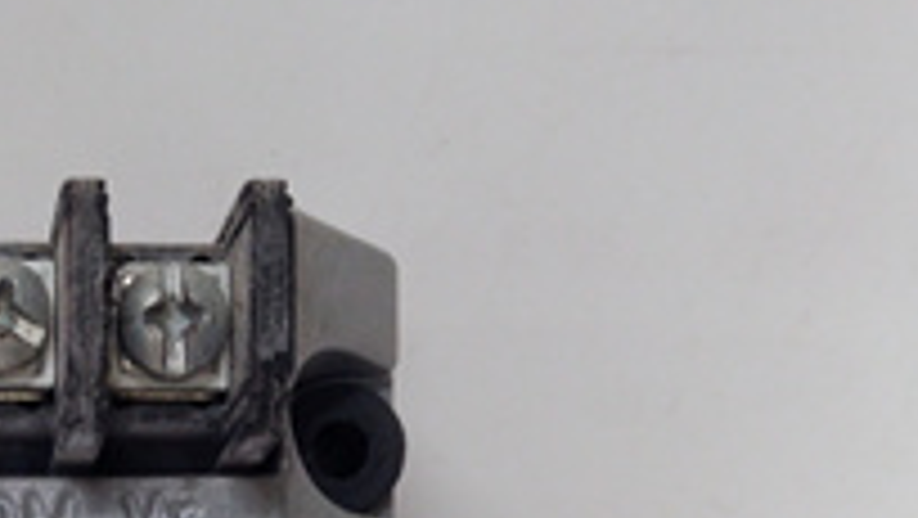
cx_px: 27
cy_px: 809
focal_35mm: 72
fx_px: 1754
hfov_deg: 27.8
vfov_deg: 15.3
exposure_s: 1/30
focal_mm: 3.79
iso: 169
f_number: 2
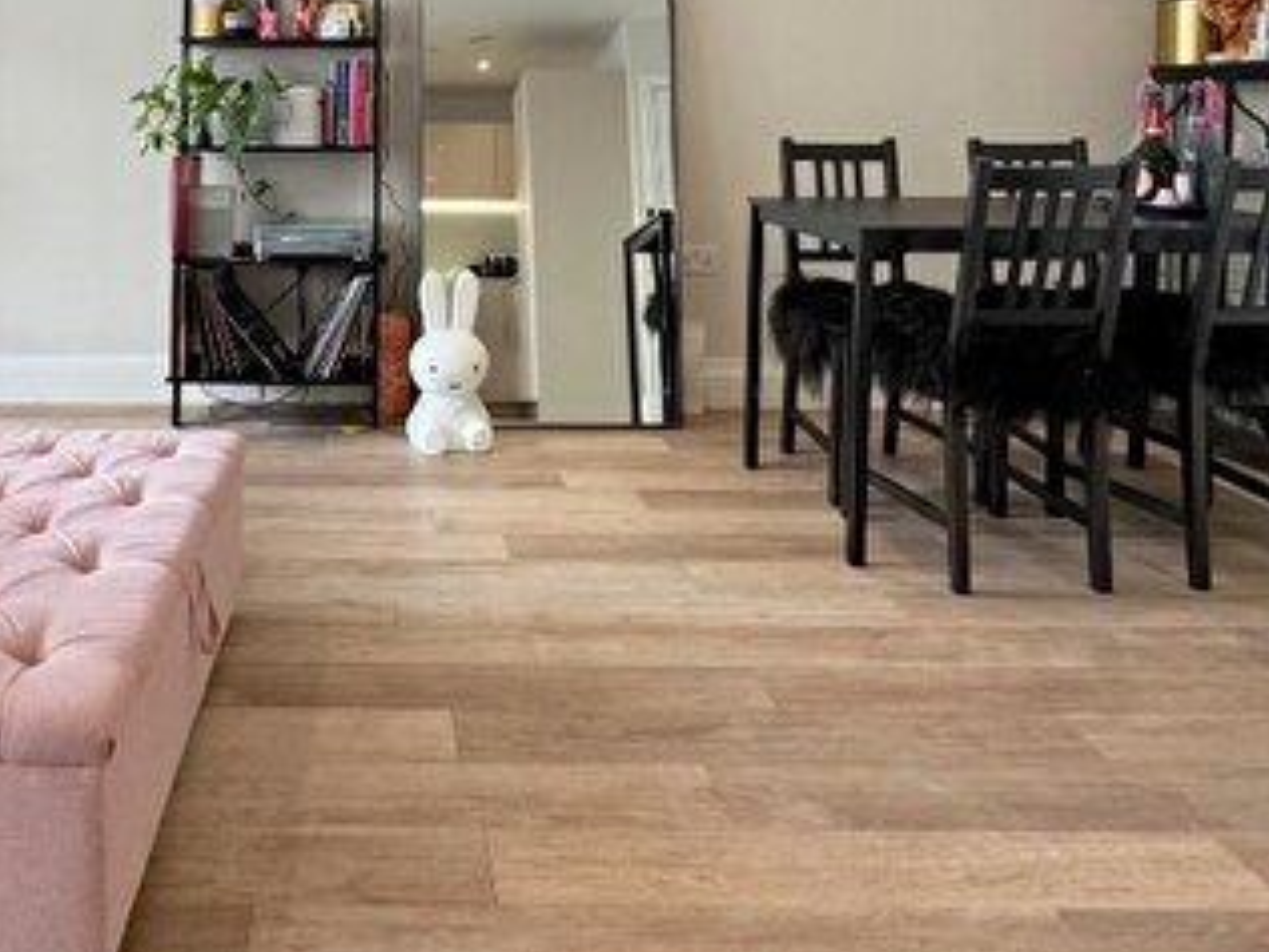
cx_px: 365
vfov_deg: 42.5
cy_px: 139
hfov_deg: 56.3
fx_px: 1136
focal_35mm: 31
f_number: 2.2
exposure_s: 1/100
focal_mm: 2.22
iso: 160
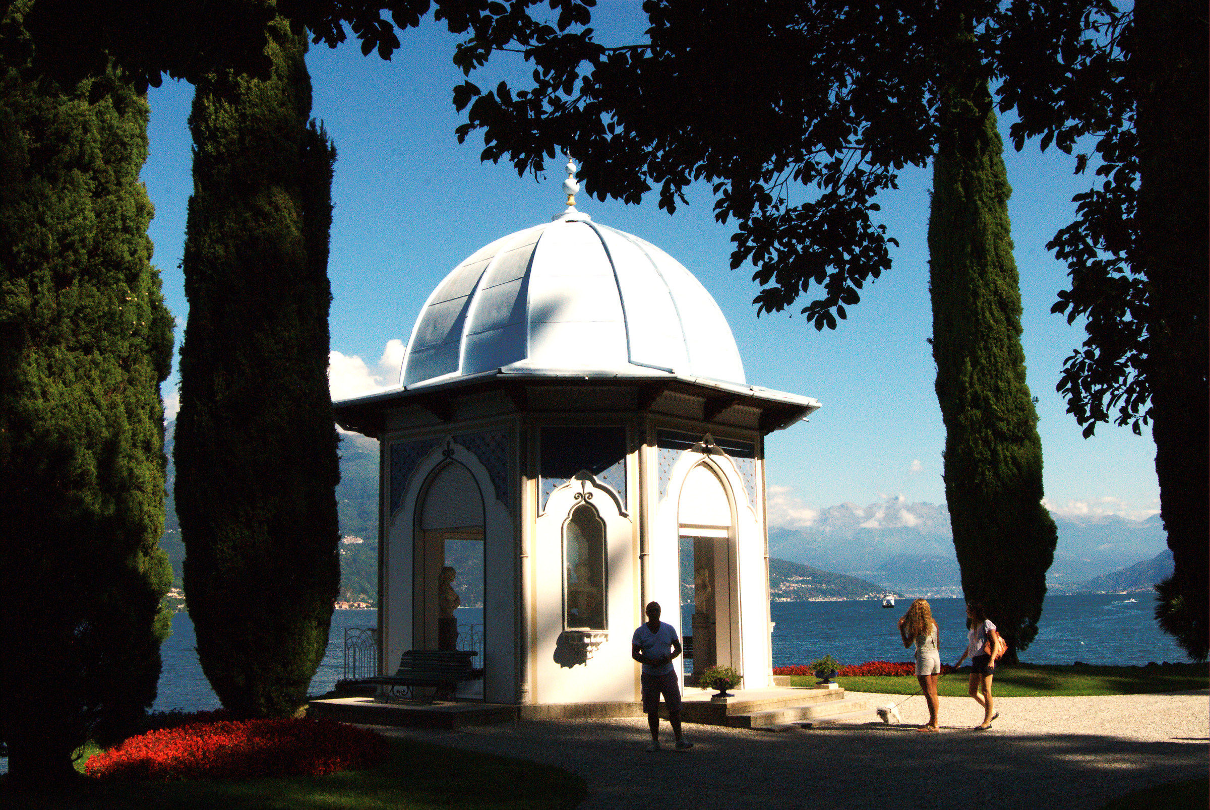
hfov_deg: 53.1
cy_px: 405
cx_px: 605
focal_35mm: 36
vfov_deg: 37.0
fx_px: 1212
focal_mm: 24
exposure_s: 1/400
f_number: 18
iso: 640
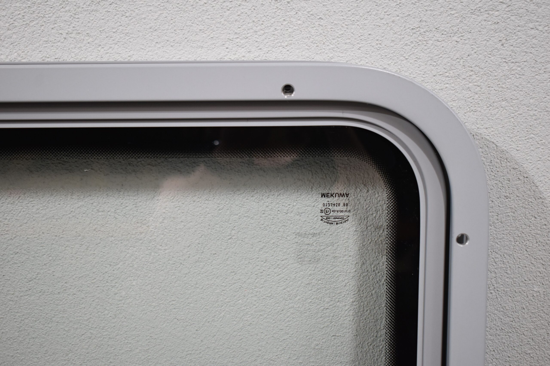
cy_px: 183
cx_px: 275
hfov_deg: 37.8
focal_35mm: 52
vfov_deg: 25.8
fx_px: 802
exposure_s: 1/250
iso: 800
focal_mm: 35
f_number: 4.5
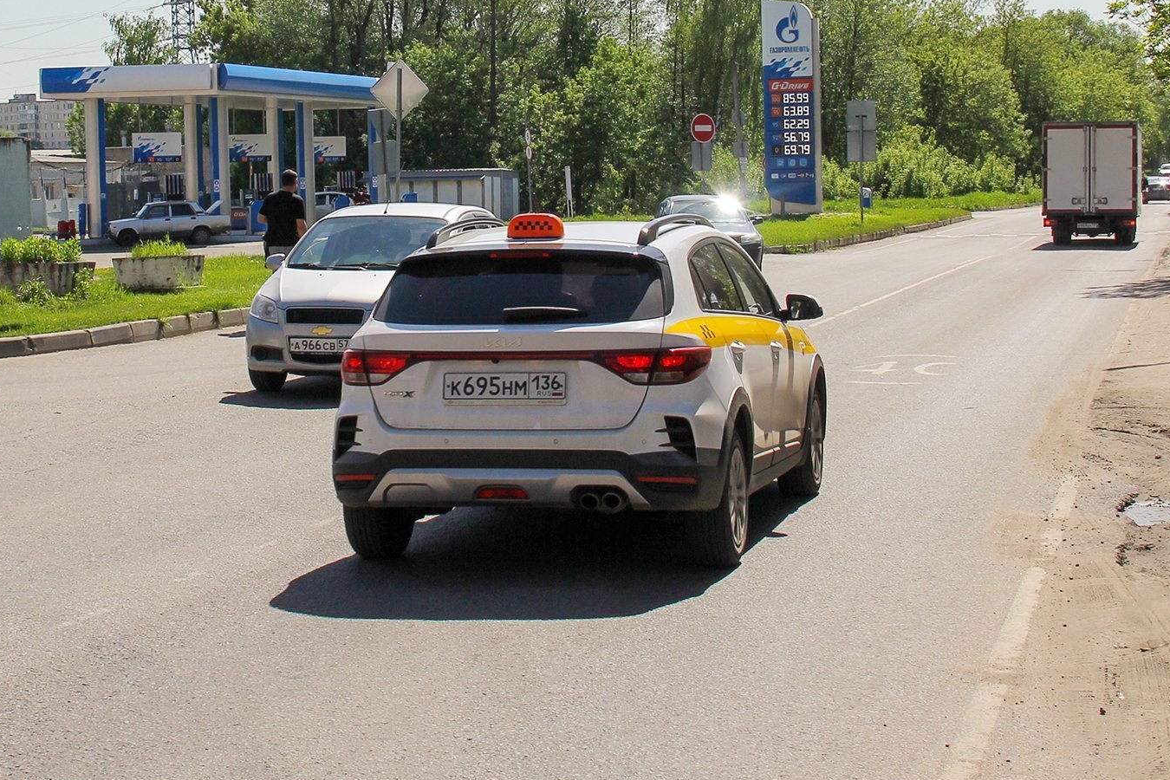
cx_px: 465
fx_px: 4680
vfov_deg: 9.5
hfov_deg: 14.2
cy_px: 112
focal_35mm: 144
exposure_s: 1/400
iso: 100
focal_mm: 24
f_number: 9
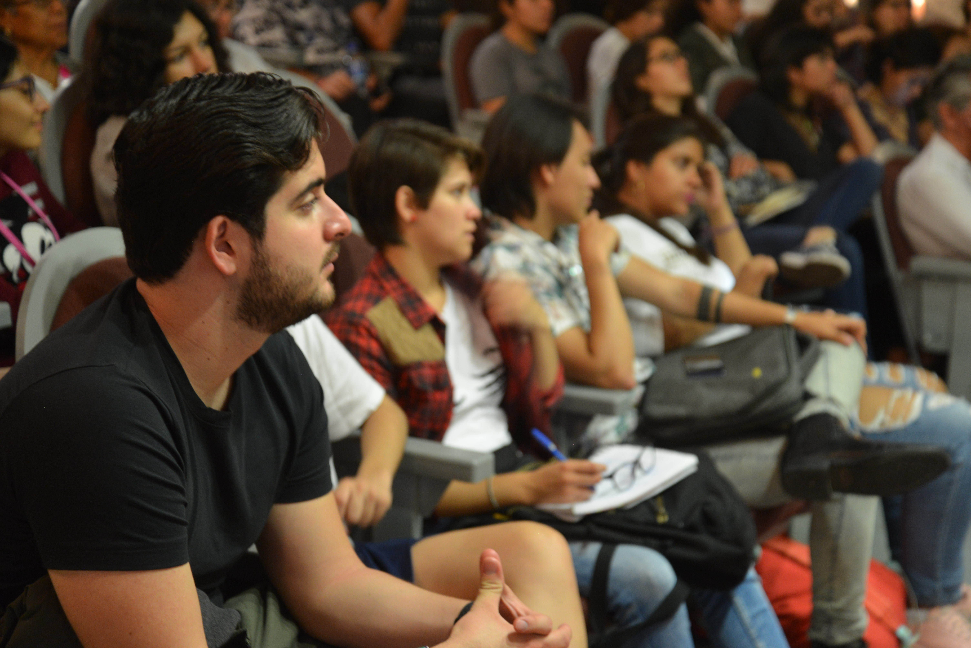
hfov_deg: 30.5
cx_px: 486
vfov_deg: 20.6
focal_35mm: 66
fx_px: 1781
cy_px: 324
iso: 1600
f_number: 4.5
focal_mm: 66
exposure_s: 1/10
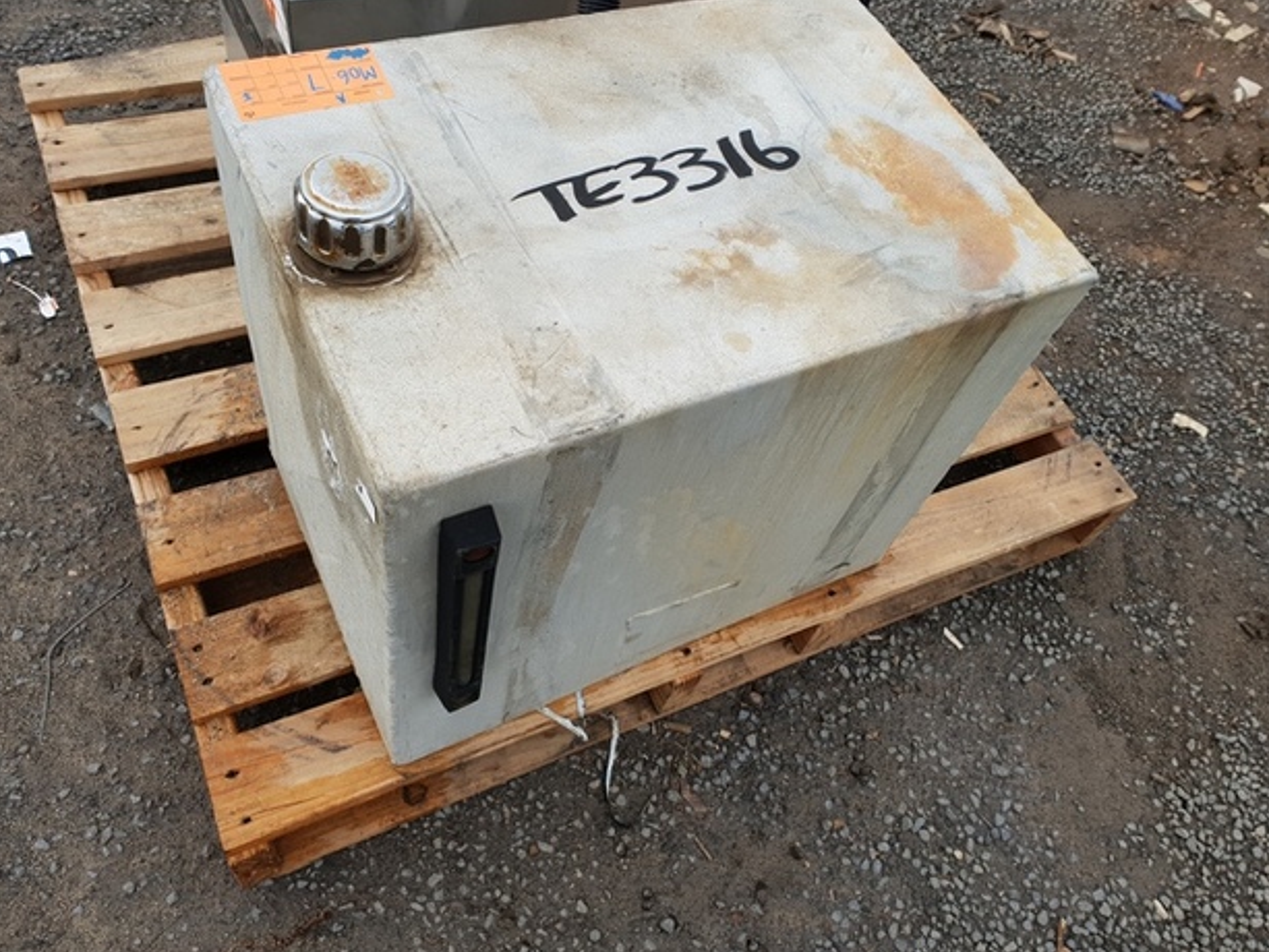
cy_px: 458
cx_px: 648
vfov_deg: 49.8
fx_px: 1027
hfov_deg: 63.4
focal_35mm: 28
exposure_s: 1/358
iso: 50
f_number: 2.4
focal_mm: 4.3
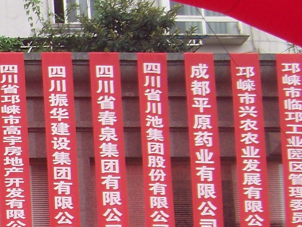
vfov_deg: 10.6
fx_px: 1204
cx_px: -156
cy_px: 235
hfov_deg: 13.4
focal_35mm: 138
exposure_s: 1/160
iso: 67
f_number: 2.8
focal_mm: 5.85
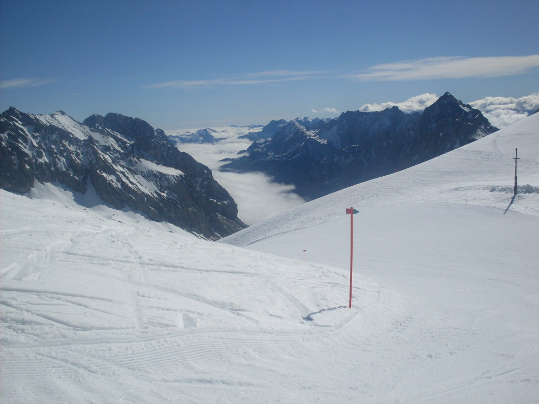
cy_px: 202
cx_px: 270
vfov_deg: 37.7
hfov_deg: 49.0
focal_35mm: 38
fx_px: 592
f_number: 8.4
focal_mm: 6.3
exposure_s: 1/1000
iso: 80
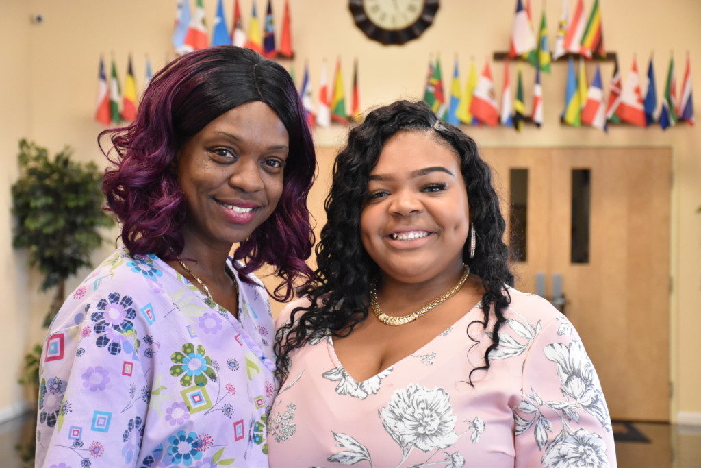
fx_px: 1461
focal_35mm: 75
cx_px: 350
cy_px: 234
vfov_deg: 18.2
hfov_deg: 27.0
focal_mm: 50
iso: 2200
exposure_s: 1/80
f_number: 4.8
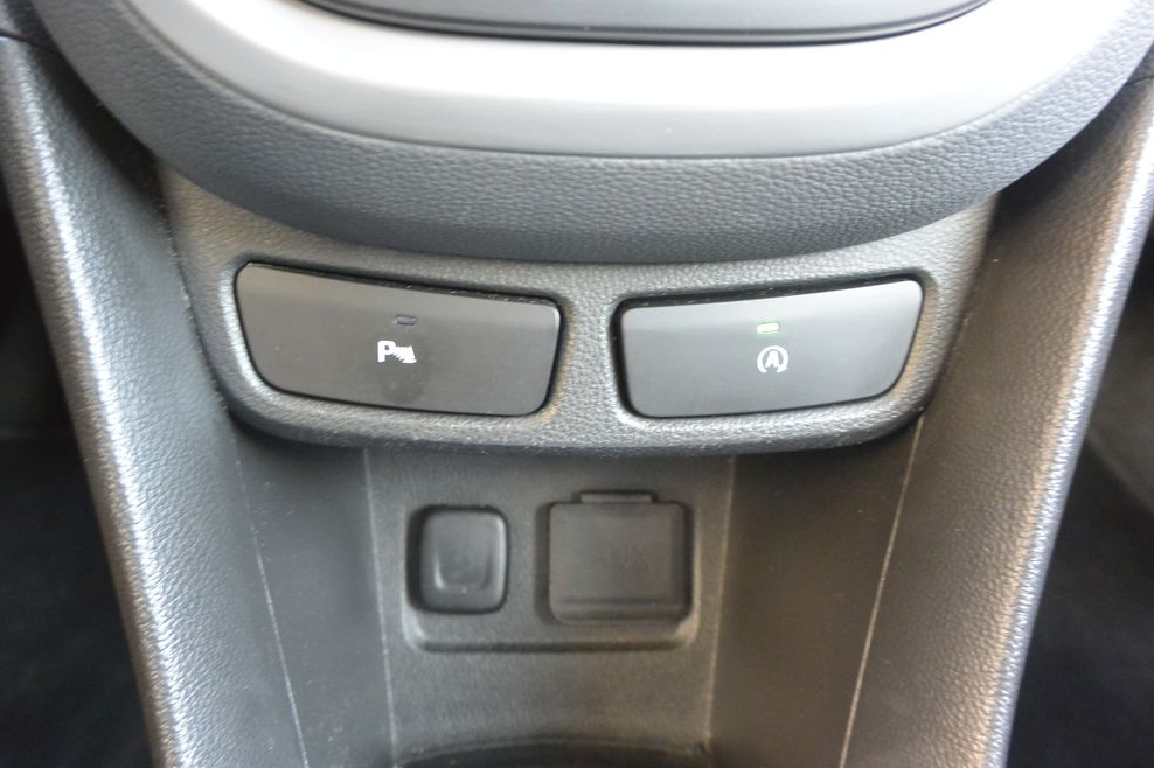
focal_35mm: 28
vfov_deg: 46.4
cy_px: 397
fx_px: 897
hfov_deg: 65.5
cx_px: 562
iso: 1250
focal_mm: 10
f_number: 3.5
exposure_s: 1/30
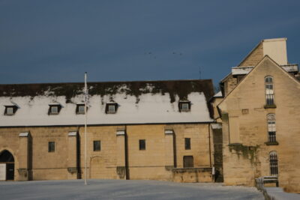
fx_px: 559
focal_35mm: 67
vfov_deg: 20.3
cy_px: 100
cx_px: 150
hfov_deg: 30.1
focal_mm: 44.4
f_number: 14
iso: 1250
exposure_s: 1/4000
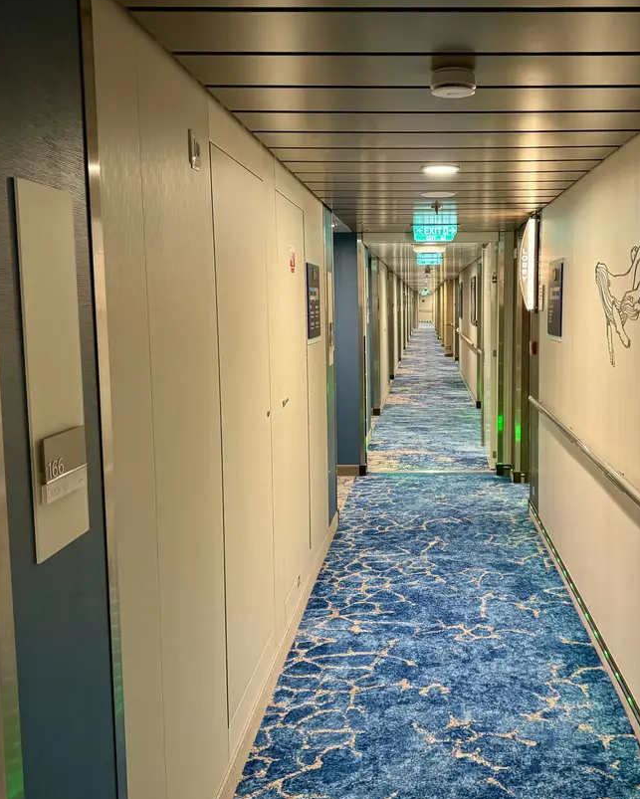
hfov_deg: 41.7
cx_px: 427
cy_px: 401
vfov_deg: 51.5
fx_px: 828
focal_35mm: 35
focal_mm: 6.76
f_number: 1.78
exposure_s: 1/60
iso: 400
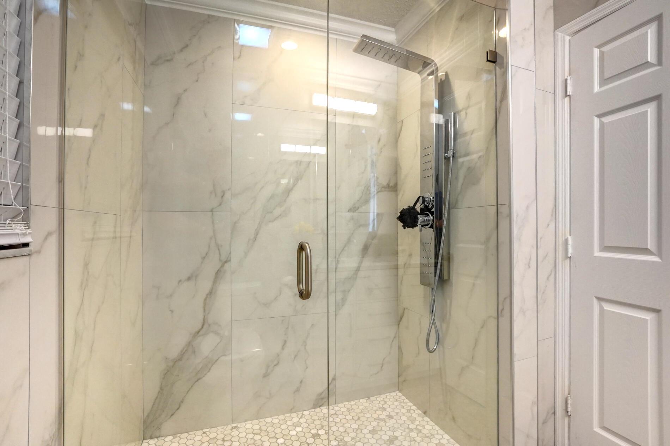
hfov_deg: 100.4
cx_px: 335
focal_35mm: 15
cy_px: 223
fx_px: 279
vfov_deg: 77.3
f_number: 11
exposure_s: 1/80
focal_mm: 10
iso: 2000
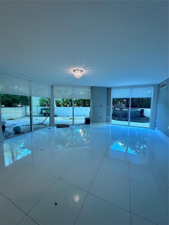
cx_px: 84
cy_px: 112
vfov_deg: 102.1
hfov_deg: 85.7
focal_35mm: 14
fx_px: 91
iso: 200
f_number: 2.2
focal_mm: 2.22
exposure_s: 1/120
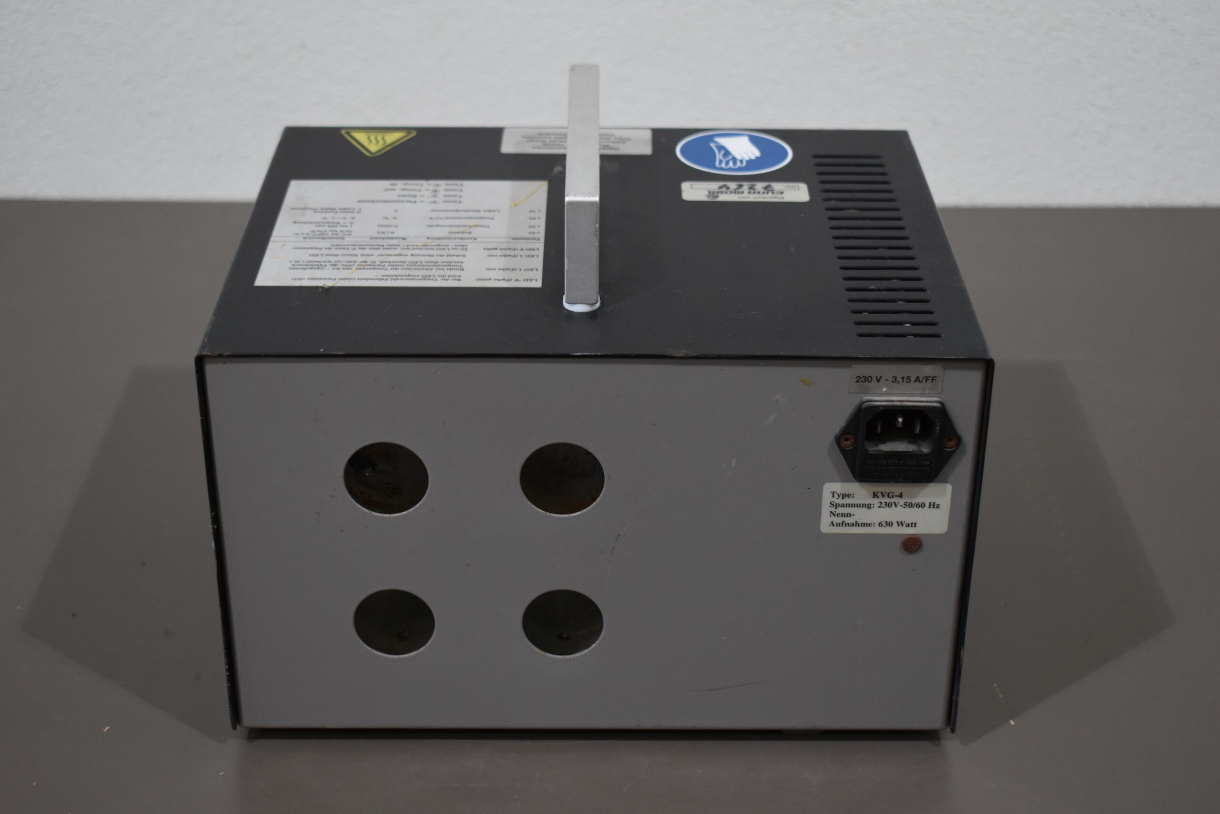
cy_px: 407
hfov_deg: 35.1
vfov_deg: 23.8
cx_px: 610
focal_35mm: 57
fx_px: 1932
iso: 800
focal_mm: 38
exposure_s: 1/160
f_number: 4.8
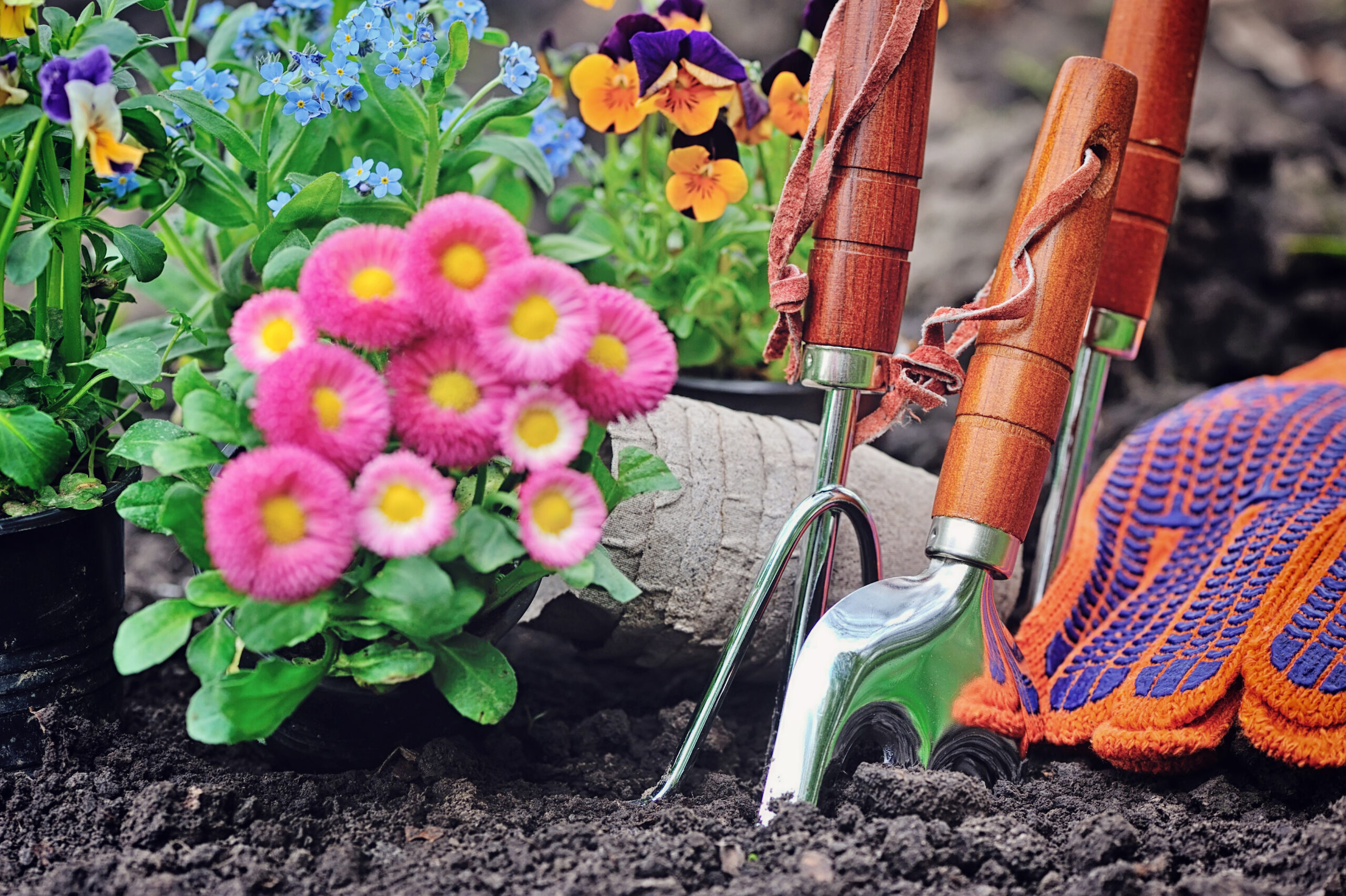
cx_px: 673
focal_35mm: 105
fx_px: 3923
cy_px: 448
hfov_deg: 19.5
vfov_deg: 13.0
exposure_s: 1/250
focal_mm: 105
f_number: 5.6
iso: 200
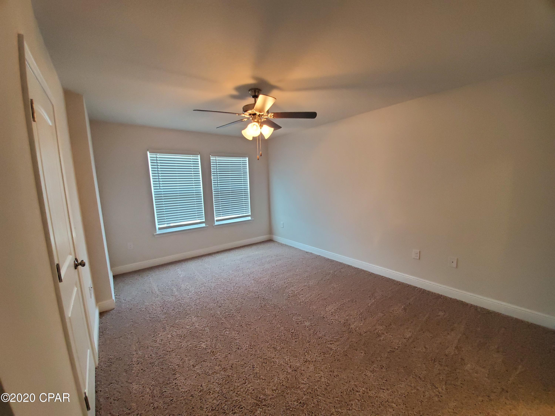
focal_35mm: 13
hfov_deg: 106.2
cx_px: 278
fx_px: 208
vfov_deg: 89.9
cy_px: 208
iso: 320
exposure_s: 1/59
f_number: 2.2
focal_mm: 1.8
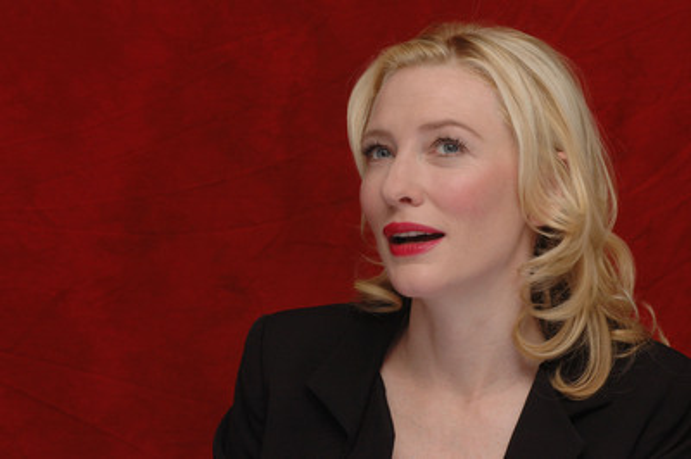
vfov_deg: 9.9
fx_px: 2647
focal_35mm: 138
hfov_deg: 14.9
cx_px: 346
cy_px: 230
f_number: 11
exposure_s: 1/250
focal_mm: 92
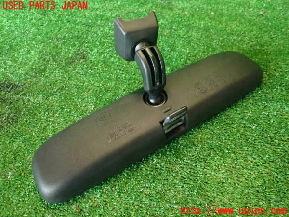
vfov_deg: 46.8
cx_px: 144
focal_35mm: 30
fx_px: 250
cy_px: 108
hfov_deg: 60.0
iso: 250
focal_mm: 5.4
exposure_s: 1/30
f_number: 2.3
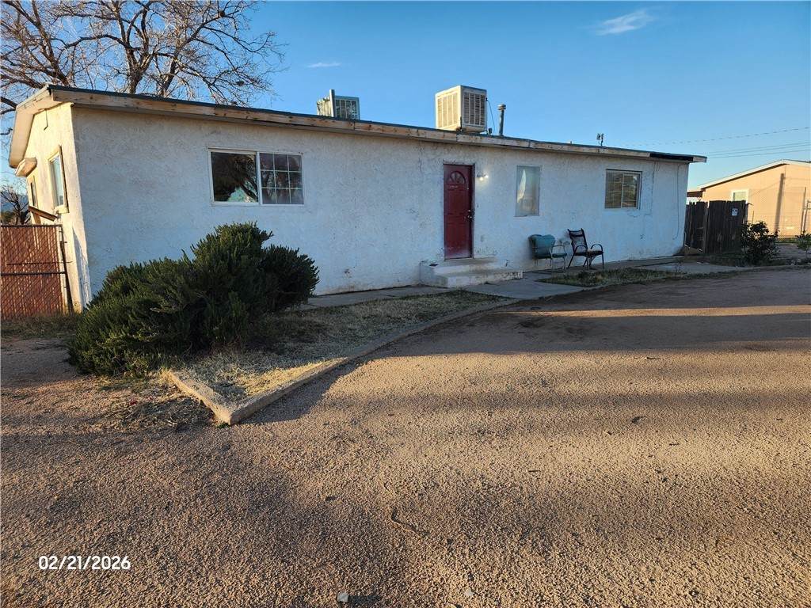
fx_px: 539
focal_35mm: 23
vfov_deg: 58.9
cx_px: 406
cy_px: 304
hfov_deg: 73.9
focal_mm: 6.4
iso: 12
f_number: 1.8
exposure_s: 1/353
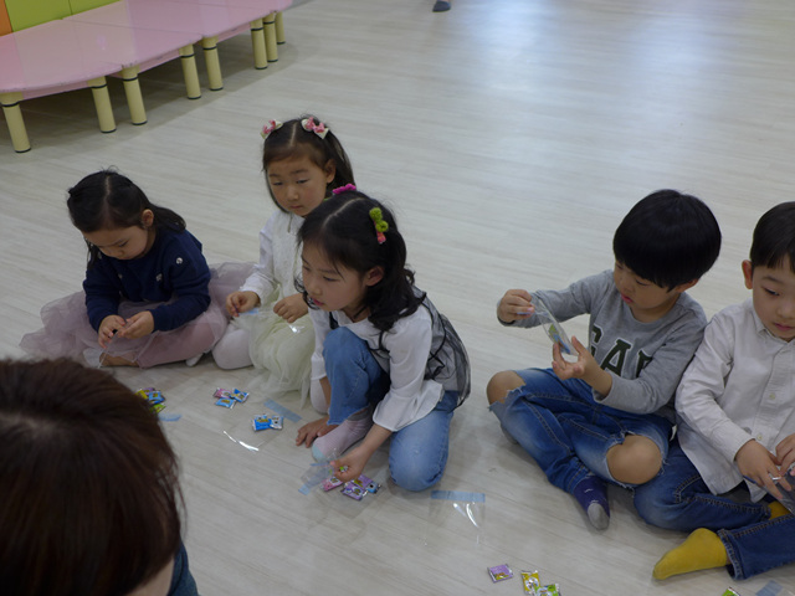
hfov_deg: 50.1
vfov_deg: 38.7
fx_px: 850
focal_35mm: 37
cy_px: 298
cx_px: 398
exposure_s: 1/100
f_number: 1.7
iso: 80
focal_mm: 7.3
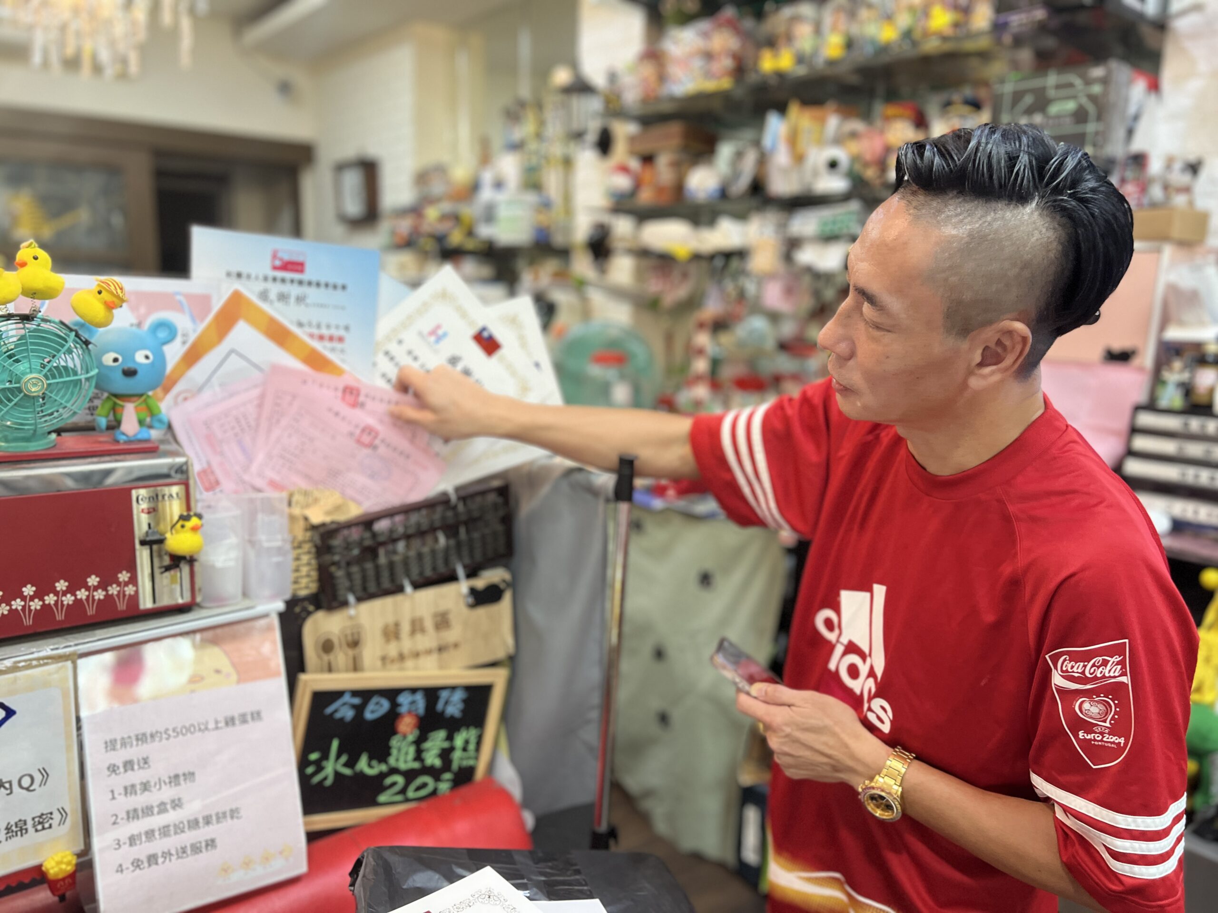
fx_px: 915
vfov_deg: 53.1
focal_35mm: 26
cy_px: 456
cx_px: 609
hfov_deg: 67.3
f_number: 1.5
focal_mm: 5.7
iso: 200
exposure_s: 1/60
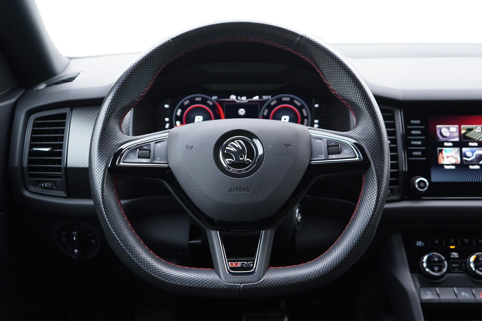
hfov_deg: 53.1
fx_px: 482
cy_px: 160
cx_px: 241
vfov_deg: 36.9
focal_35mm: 36
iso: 400
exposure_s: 1/40
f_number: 2.8
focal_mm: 24
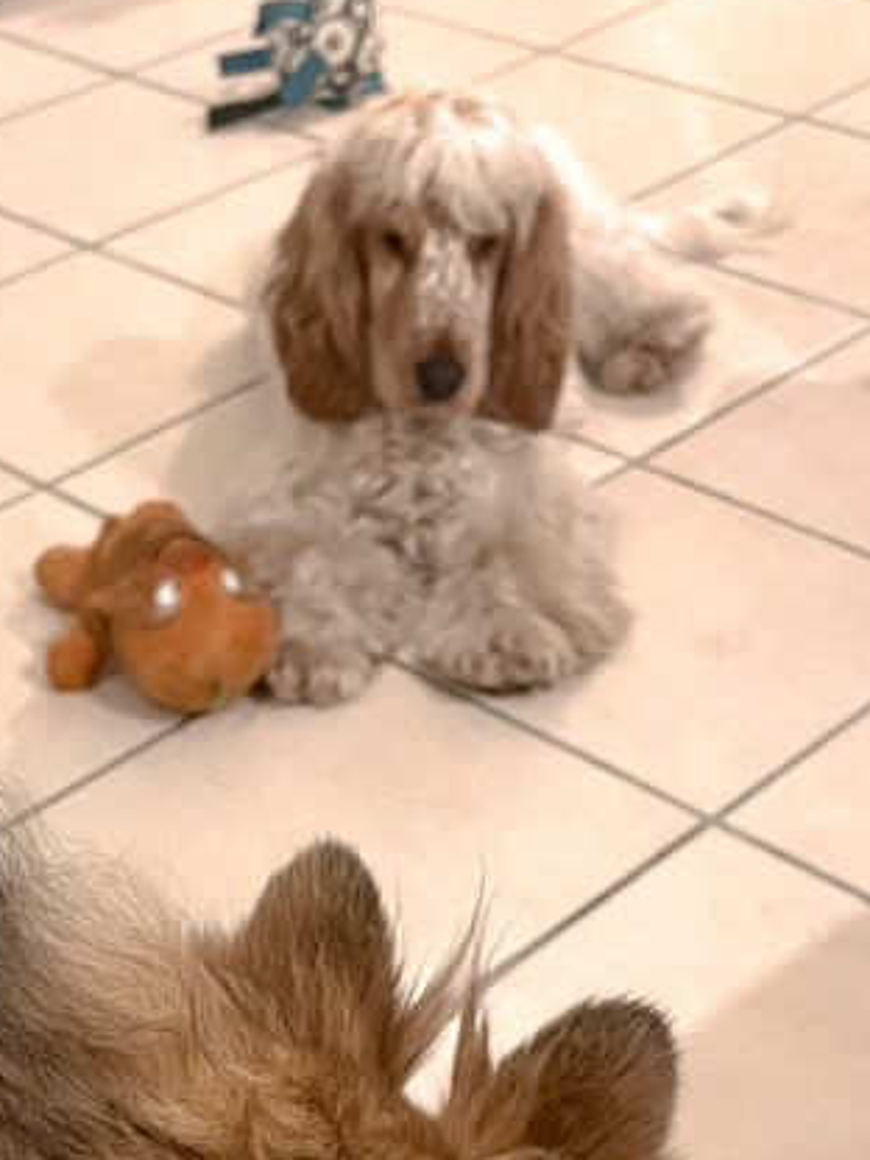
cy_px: 1054
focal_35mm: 64
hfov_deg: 22.7
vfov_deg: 29.0
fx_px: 2145
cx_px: 226
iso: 500
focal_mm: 5.1
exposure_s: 1/60
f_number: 1.6
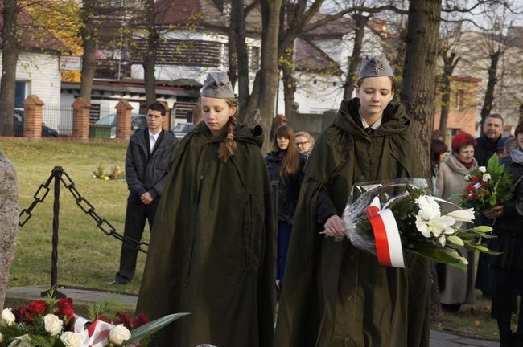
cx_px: 262
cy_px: 174
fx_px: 1524
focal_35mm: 105
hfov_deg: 19.5
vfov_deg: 13.0
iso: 200
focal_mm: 70
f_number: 8
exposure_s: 1/125
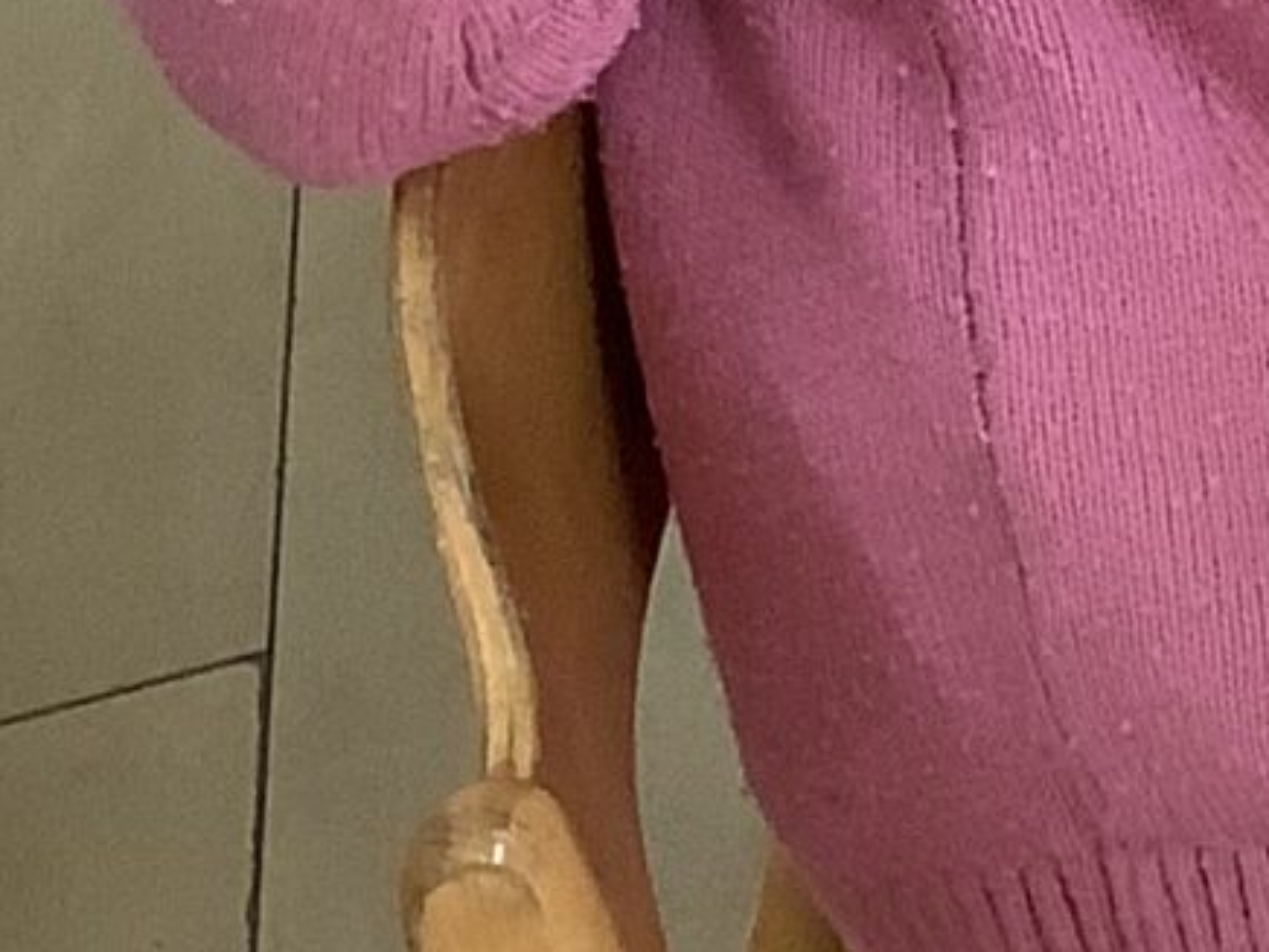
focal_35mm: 182
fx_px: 6672
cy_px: -1697
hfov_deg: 9.1
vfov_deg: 7.4
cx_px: 3580
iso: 80
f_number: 2.4
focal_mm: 3.3
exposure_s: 1/50
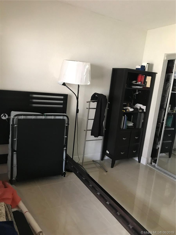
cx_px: 88
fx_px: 190
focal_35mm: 28
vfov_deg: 63.4
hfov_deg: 49.7
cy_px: 118
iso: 100
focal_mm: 3.99
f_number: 1.8
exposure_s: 1/13
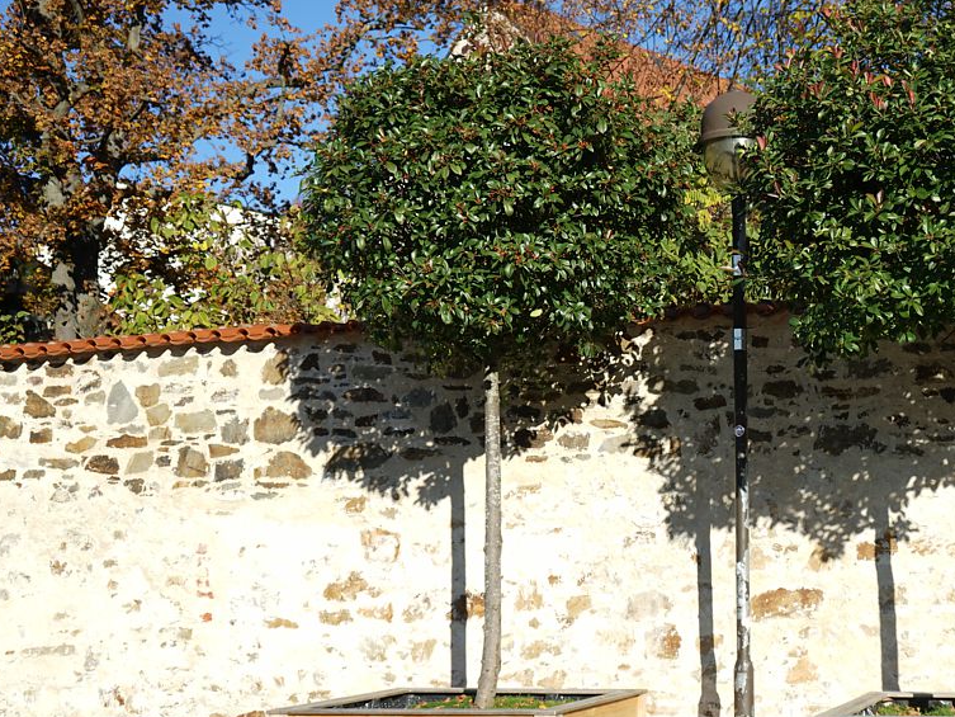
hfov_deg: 32.8
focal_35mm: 57
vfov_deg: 25.7
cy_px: 357
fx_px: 1573
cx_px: 775
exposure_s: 1/500
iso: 64
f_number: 4
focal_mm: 35
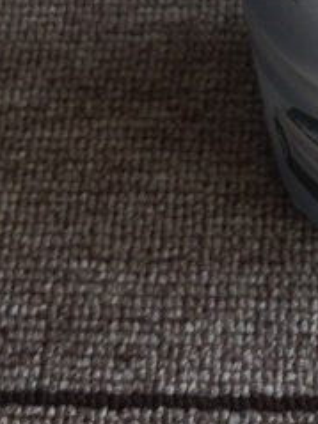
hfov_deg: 14.4
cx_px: 384
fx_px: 1214
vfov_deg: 18.1
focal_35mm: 99
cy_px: -177
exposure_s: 1/168
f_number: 2.2
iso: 32
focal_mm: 4.15
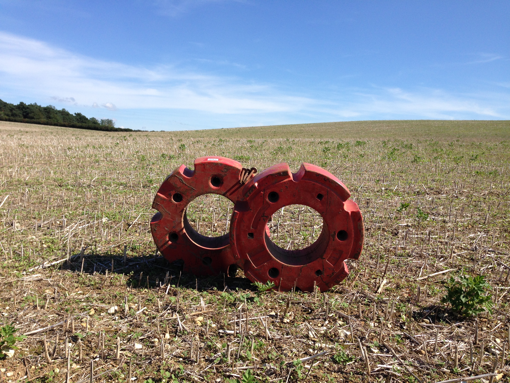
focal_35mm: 33
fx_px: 486
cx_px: 255
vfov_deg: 42.9
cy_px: 192
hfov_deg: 55.4
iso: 50
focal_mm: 4.12
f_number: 2.4
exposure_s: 1/1466
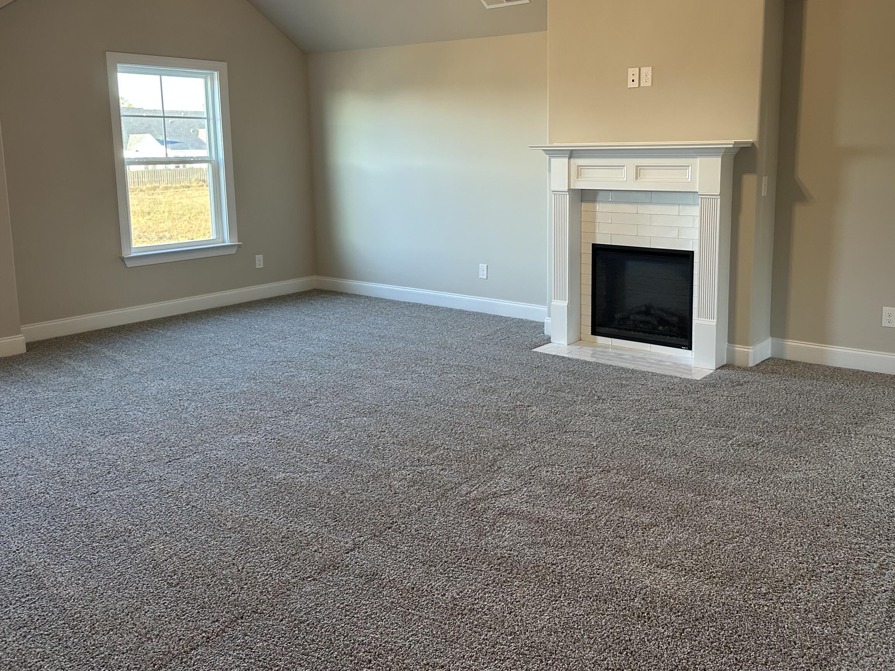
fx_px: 801
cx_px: 508
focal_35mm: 31
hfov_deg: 58.1
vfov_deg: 45.2
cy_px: 265
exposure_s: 1/60
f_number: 1.78
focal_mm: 6.86
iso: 160
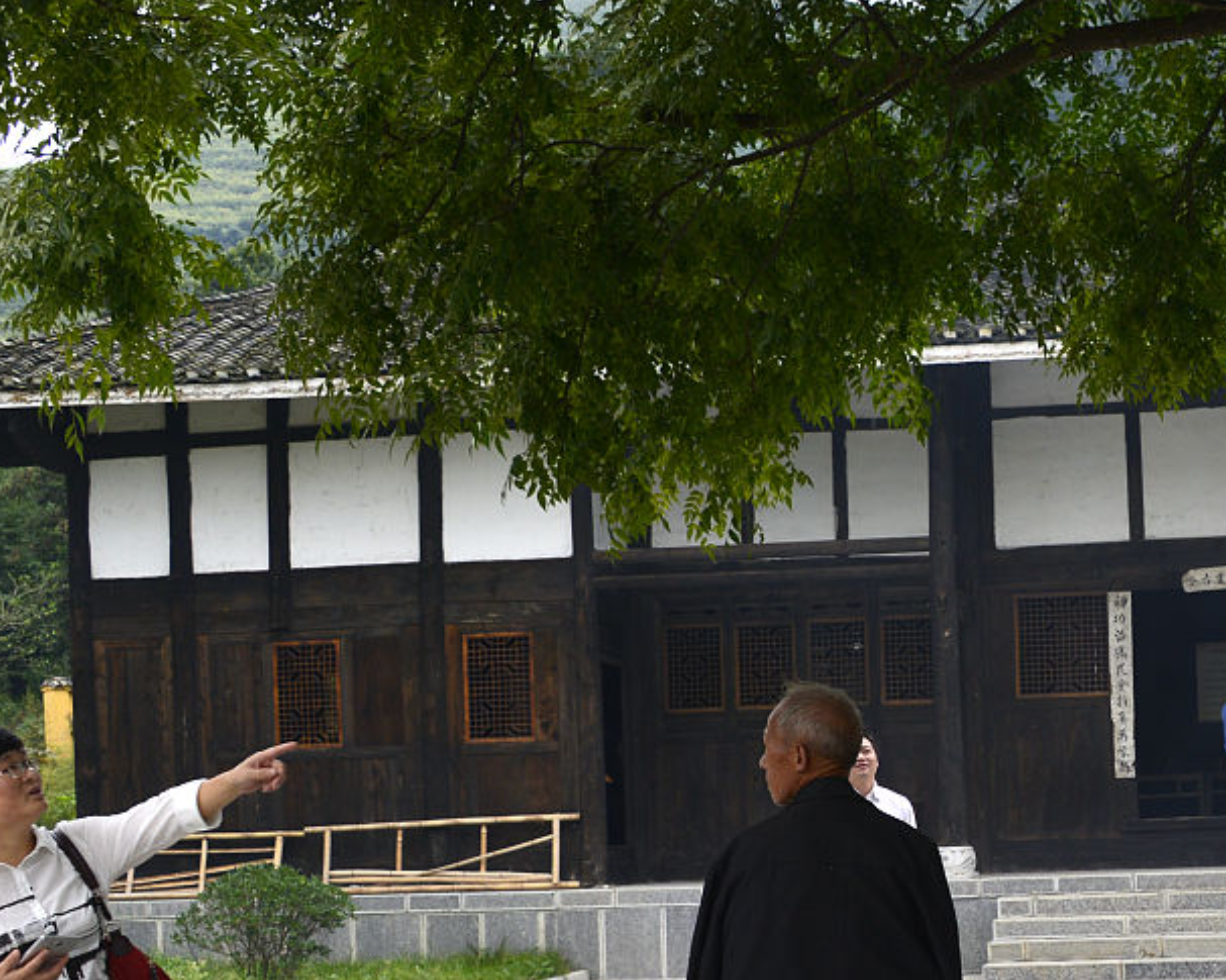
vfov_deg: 28.5
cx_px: 1075
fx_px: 1886
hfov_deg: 34.3
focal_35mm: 52
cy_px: 791
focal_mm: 28
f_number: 8
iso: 400
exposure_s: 1/80
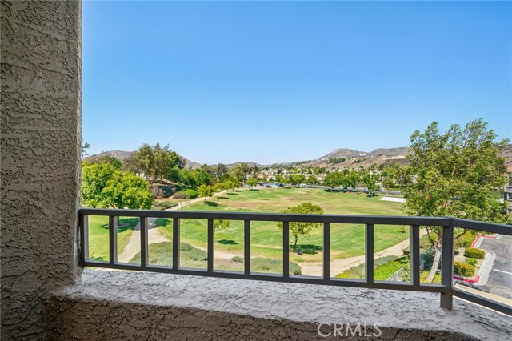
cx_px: 256
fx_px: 185
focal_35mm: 13
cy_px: 170
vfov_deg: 85.4
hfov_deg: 108.4
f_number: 8
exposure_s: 1/250
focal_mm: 13
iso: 100
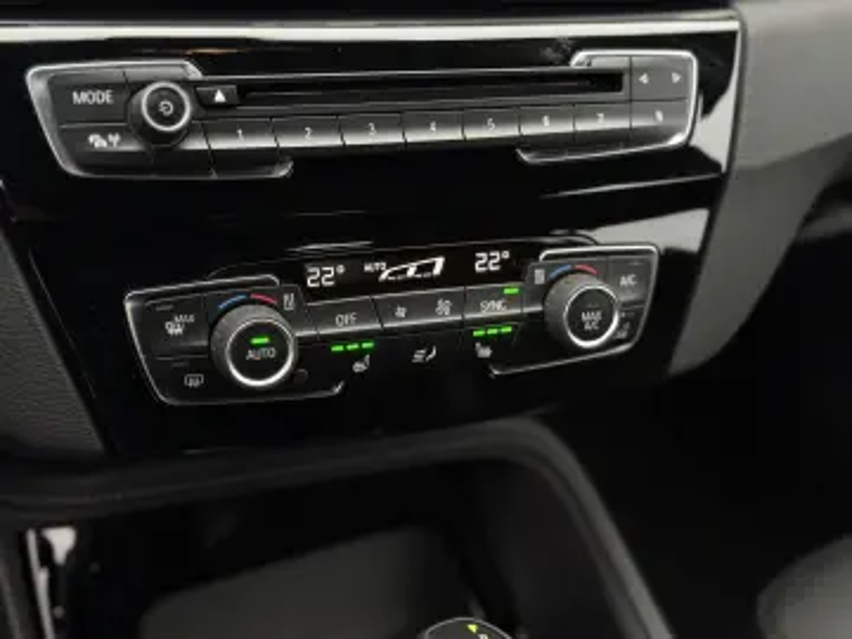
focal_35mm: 48
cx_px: 426
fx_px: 1181
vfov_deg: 30.3
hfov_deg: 39.7
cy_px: 320
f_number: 1.78
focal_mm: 6.76
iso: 200
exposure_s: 1/106
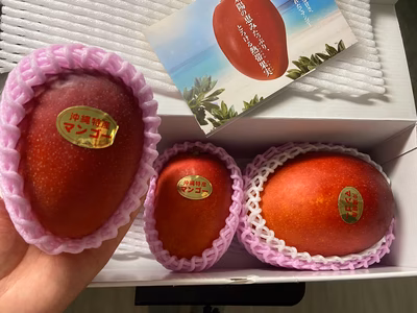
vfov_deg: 53.1
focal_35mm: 26
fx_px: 313
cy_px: 156
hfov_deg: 67.3
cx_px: 208
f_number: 1.8
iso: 320
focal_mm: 4.25
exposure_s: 1/50
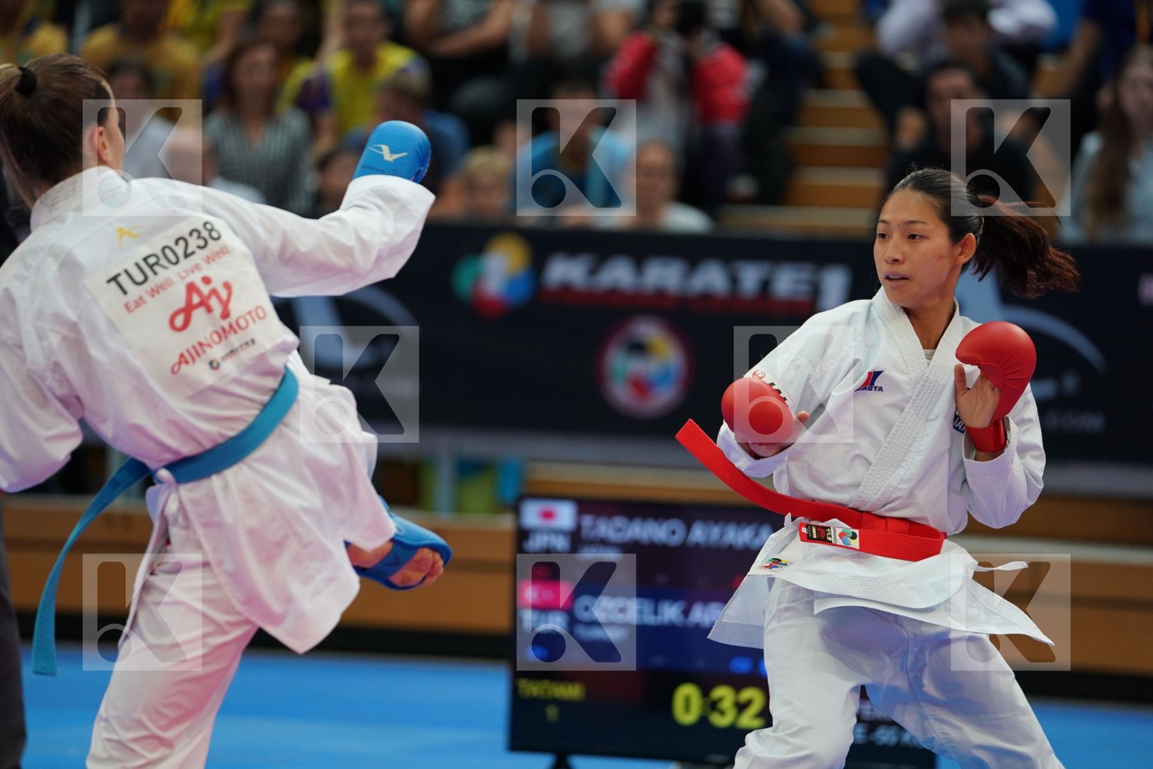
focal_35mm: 200
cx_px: 576
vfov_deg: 6.9
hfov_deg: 10.3
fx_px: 6405
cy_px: 384
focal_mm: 200
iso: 1600
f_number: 2.8
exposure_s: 1/1000
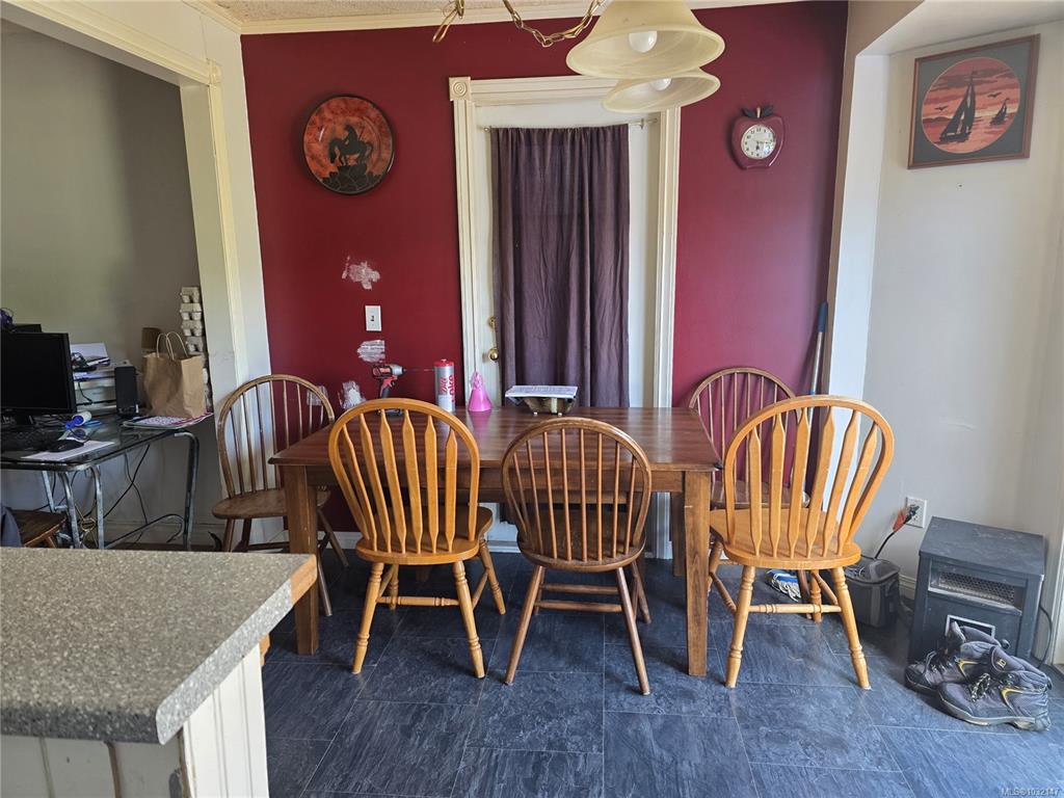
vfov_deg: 58.9
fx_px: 707
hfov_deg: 73.9
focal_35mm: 23
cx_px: 532
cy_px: 399
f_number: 1.7
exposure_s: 1/120
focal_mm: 6.3
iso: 200
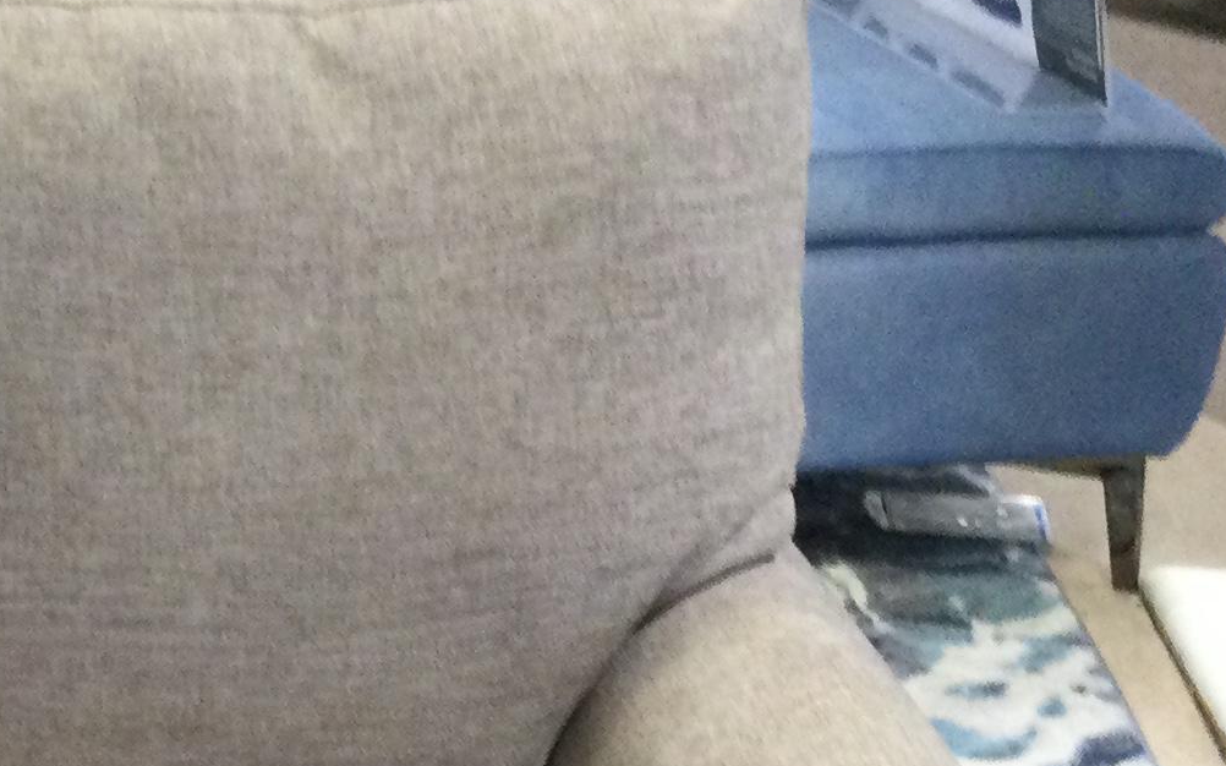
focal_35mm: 107
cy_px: 1186
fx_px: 3575
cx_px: -73
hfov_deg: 18.8
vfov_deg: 11.7
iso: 125
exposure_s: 1/33
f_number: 2.4
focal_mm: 3.3
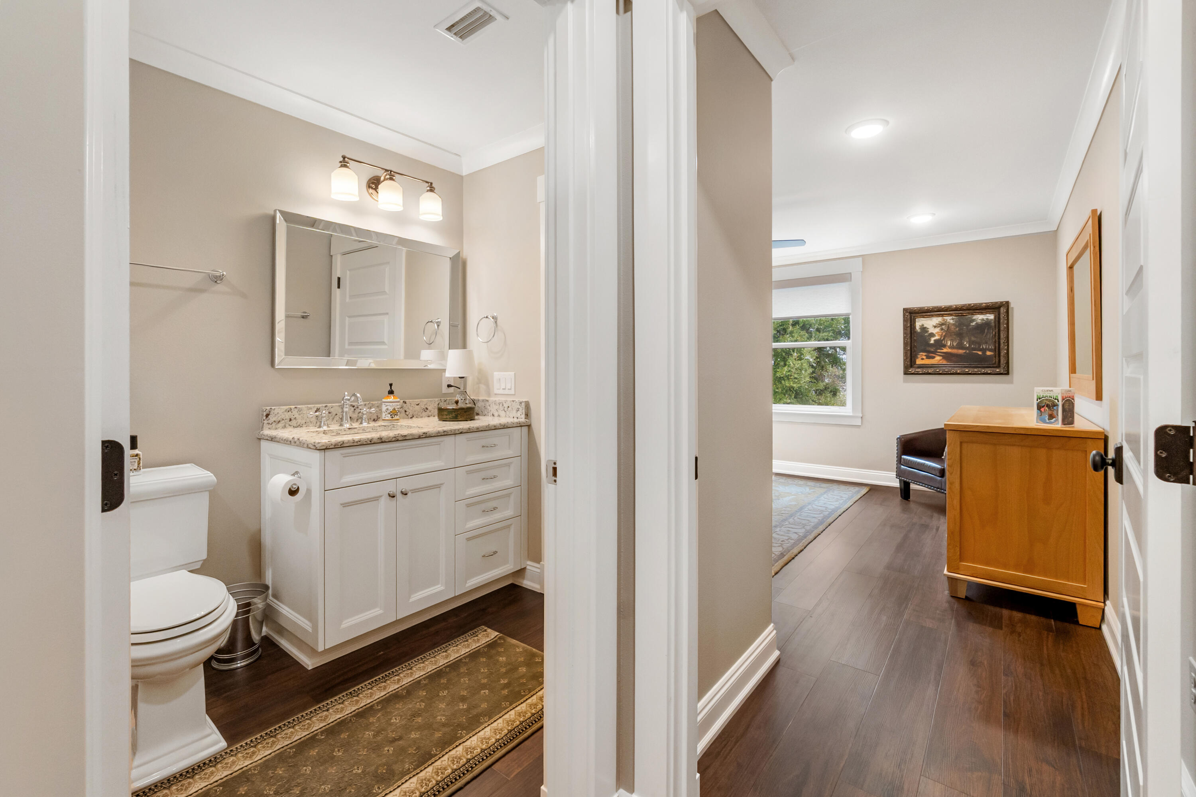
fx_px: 498
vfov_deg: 77.3
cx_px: 598
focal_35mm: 15
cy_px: 398
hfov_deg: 100.4
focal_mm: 10
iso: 500
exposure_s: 1/20
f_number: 9
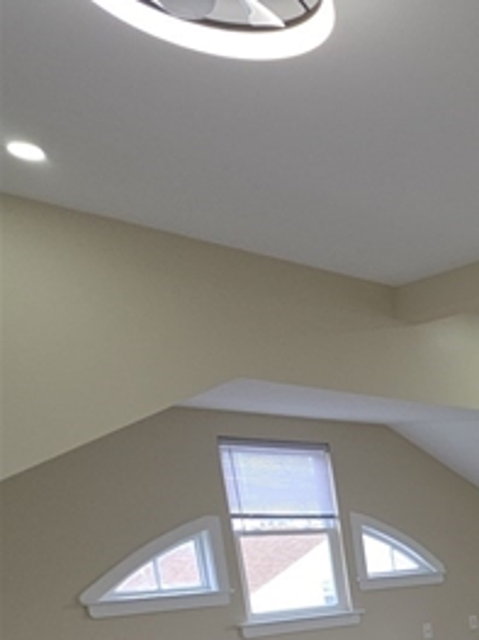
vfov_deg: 40.2
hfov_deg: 27.5
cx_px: 698
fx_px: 702
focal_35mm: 38
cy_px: 696
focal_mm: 2.2
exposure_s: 1/60
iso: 20
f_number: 1.9
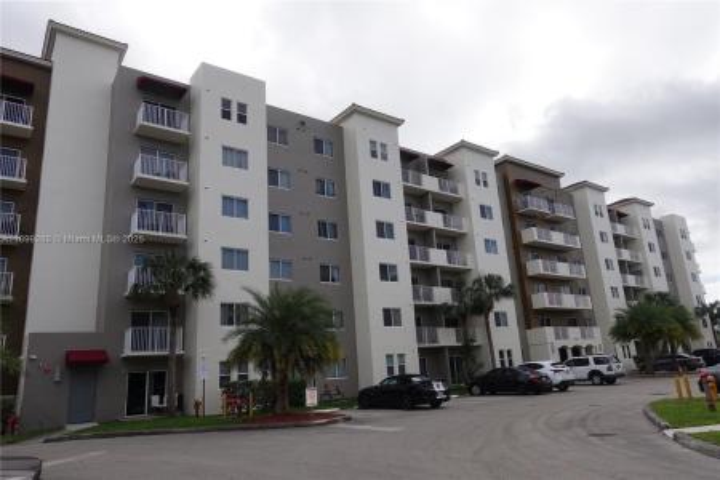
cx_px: 360
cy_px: 240
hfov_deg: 73.7
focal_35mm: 24
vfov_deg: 53.1
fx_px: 480
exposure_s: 1/800
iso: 125
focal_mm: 8.8
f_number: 5
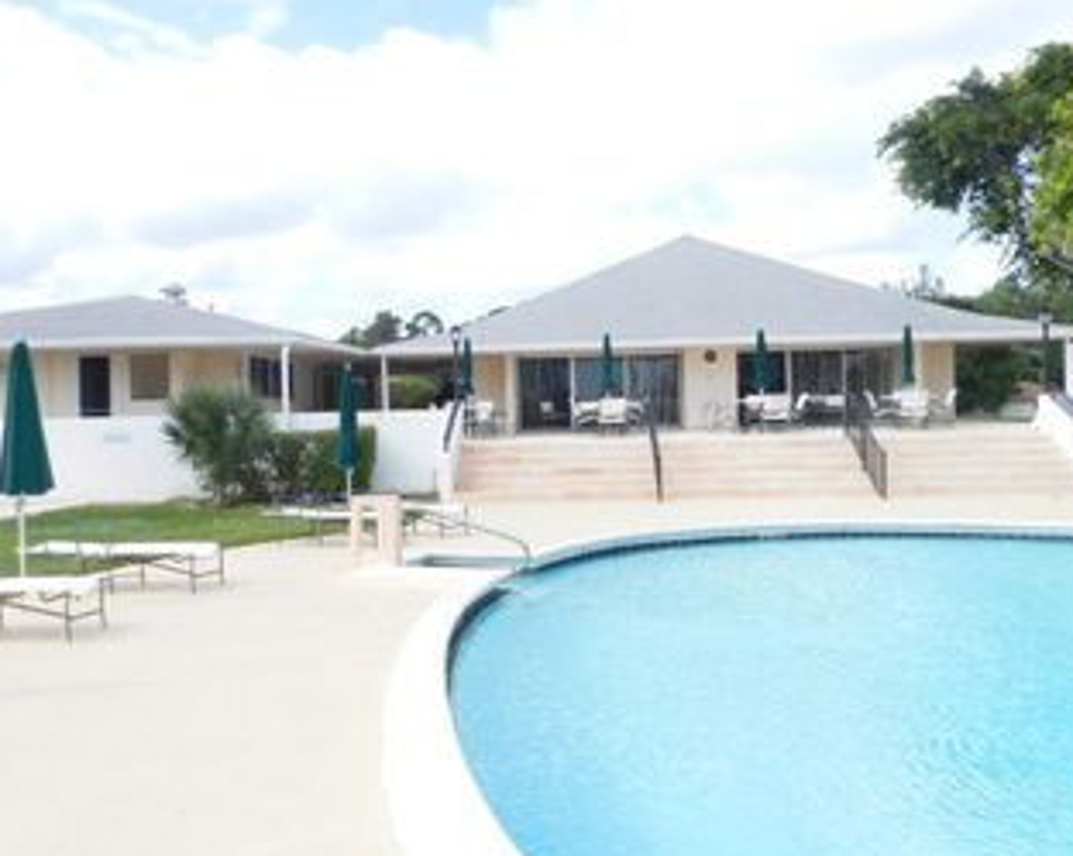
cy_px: 414
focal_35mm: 36
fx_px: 1142
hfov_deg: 50.3
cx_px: 495
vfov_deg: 41.1
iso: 160
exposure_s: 1/1000
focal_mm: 4
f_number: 3.4
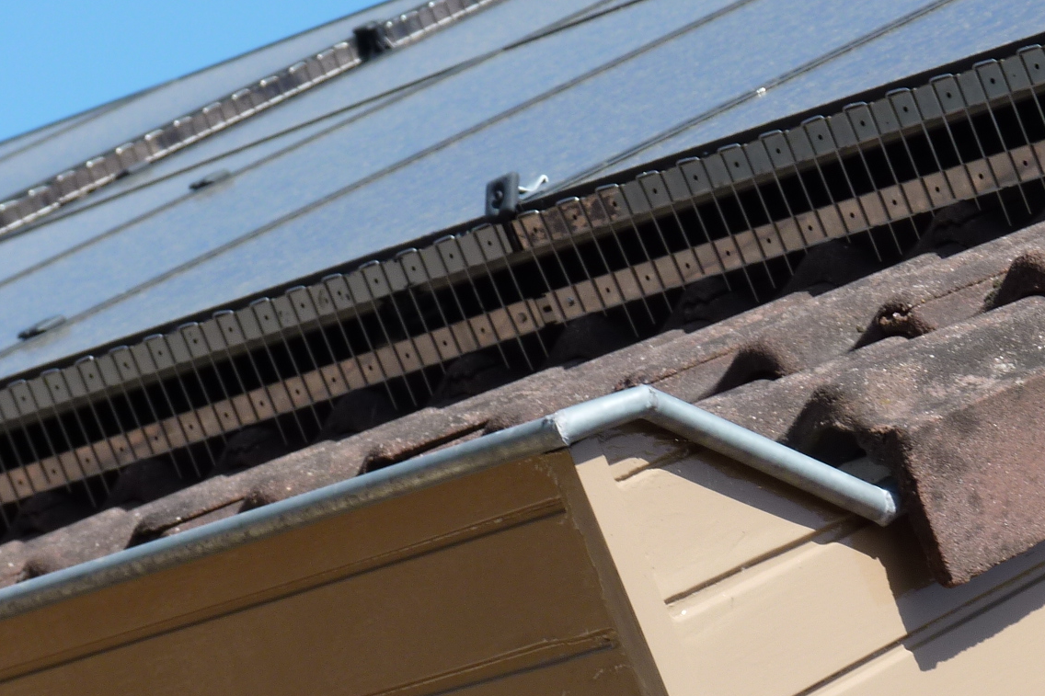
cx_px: 891
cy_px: 545
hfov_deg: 6.2
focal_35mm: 330
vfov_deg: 4.2
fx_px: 9577
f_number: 5.6
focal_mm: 31.2
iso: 80
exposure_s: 1/250
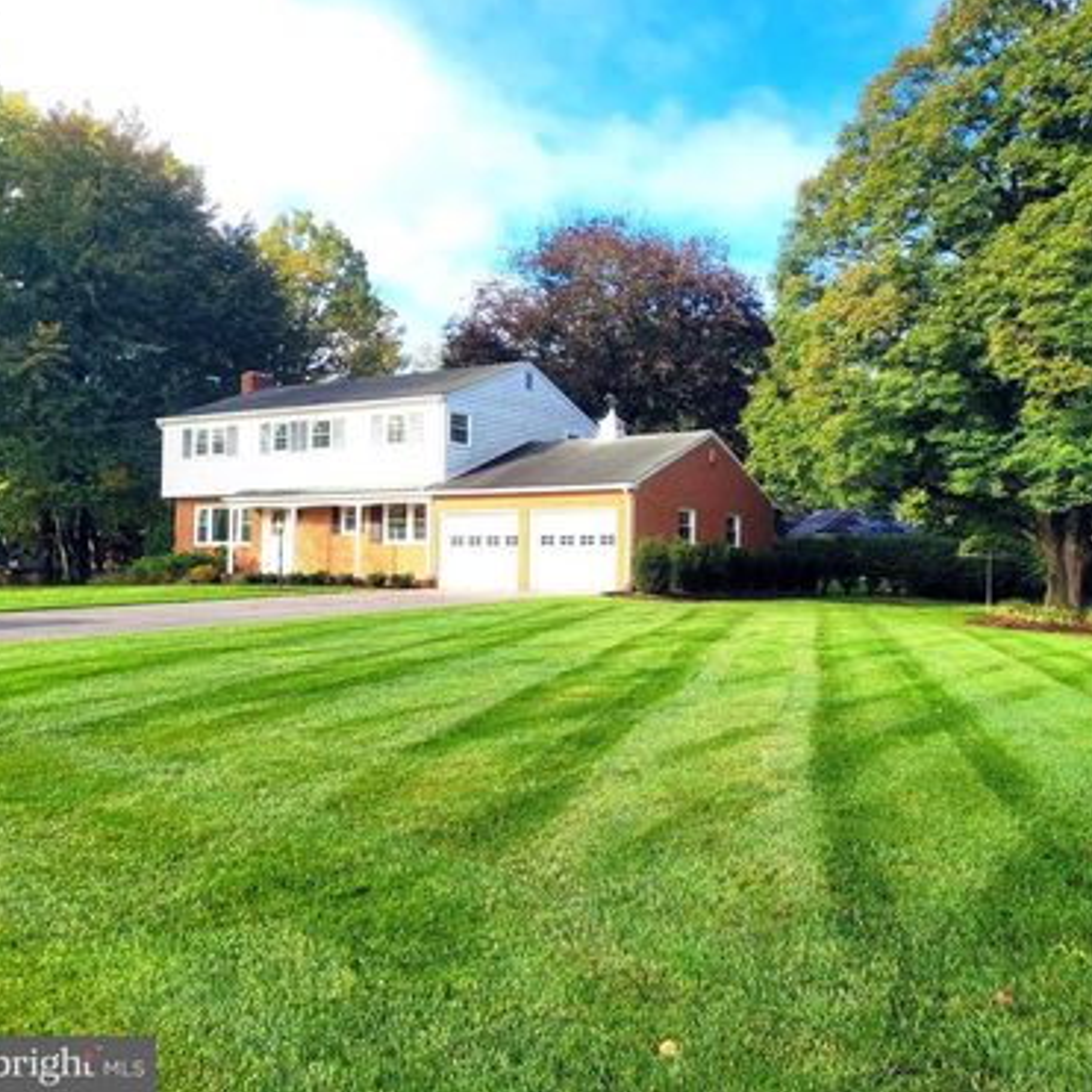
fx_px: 1106
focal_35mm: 31
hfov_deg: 51.7
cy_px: 543
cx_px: 712
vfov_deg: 52.5
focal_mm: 5.4
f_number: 1.8
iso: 40
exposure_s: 1/942
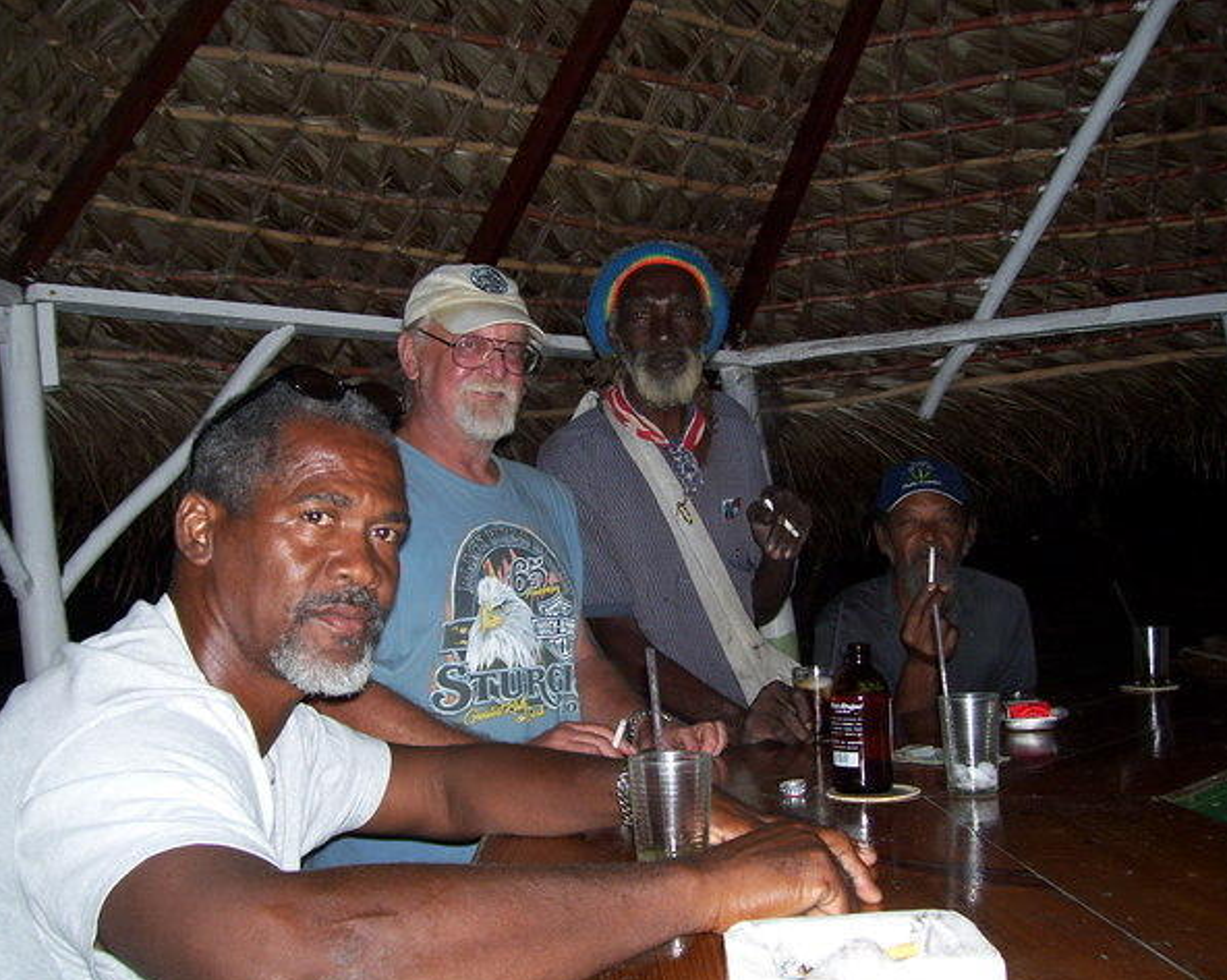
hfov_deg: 47.9
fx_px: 1379
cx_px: 578
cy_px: 495
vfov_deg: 39.1
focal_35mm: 38
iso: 100
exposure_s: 1/60
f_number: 2.7
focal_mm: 6
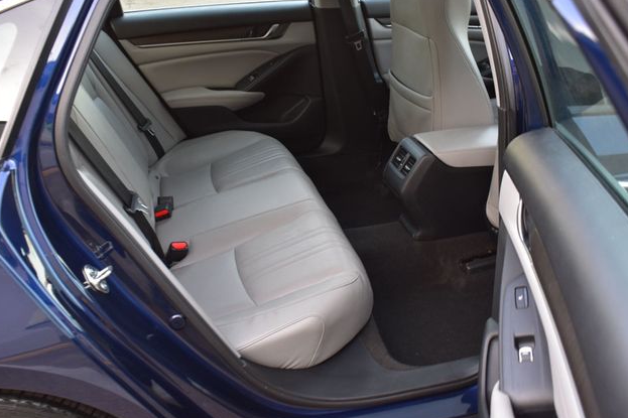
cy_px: 208
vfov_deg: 34.6
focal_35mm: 39
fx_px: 672
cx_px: 309
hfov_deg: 50.1
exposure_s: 1/20
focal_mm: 25
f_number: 6.3
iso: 400
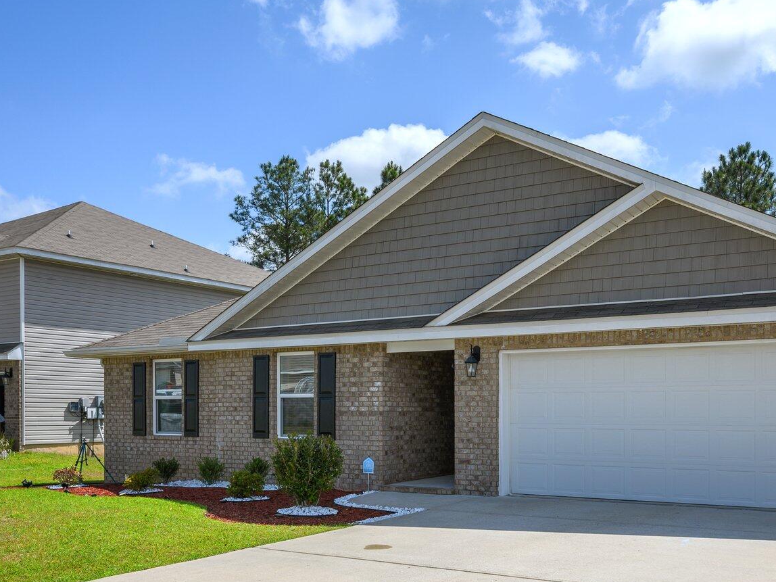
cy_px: 412
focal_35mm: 37
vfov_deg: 38.1
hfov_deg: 50.2
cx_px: 429
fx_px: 826
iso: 100
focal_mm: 21.5
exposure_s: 1/500
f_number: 9
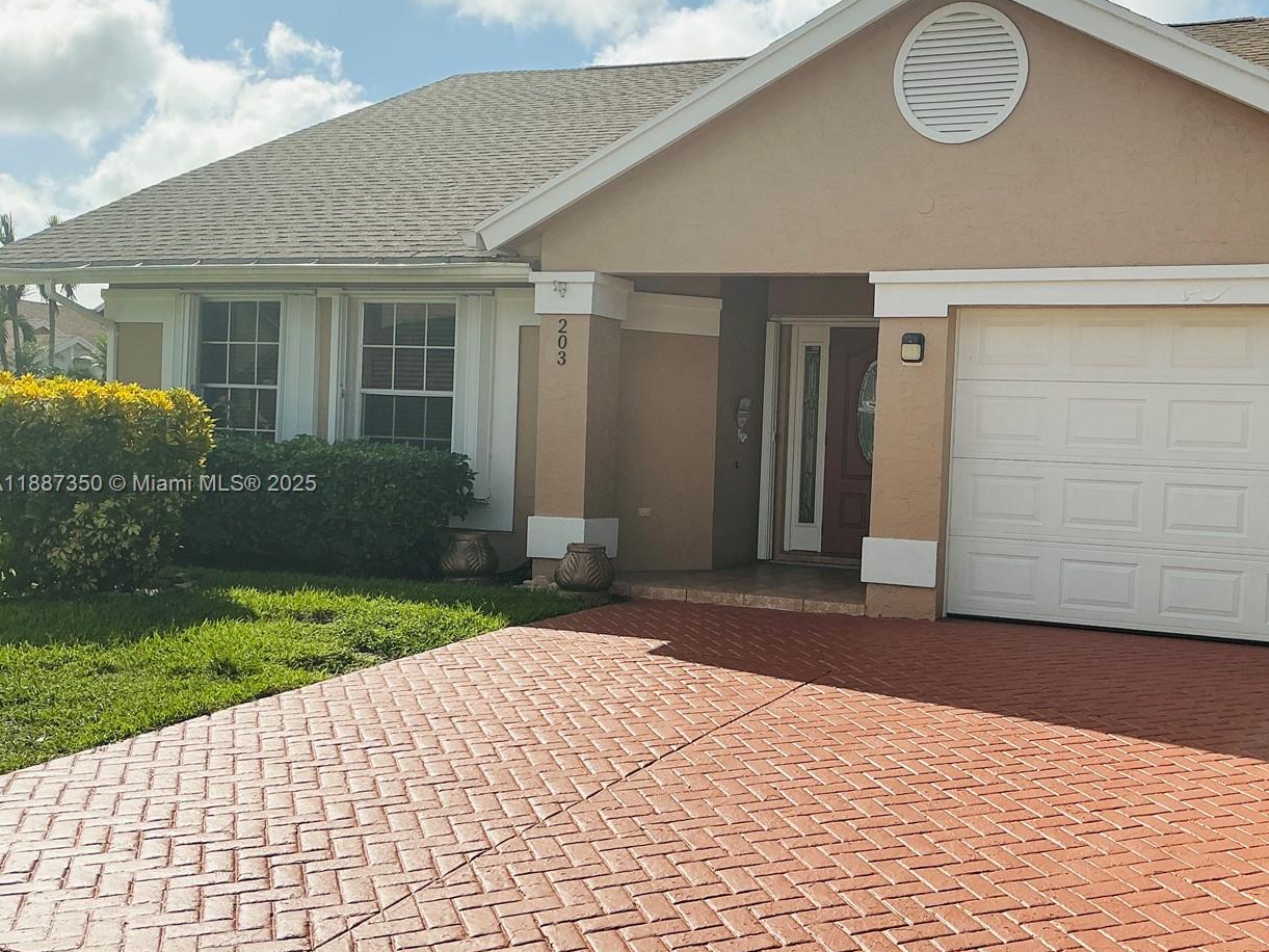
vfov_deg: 37.7
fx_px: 1393
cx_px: 816
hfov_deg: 48.4
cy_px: 485
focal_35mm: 38
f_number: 1.8
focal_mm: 3
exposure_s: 1/3534
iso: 25
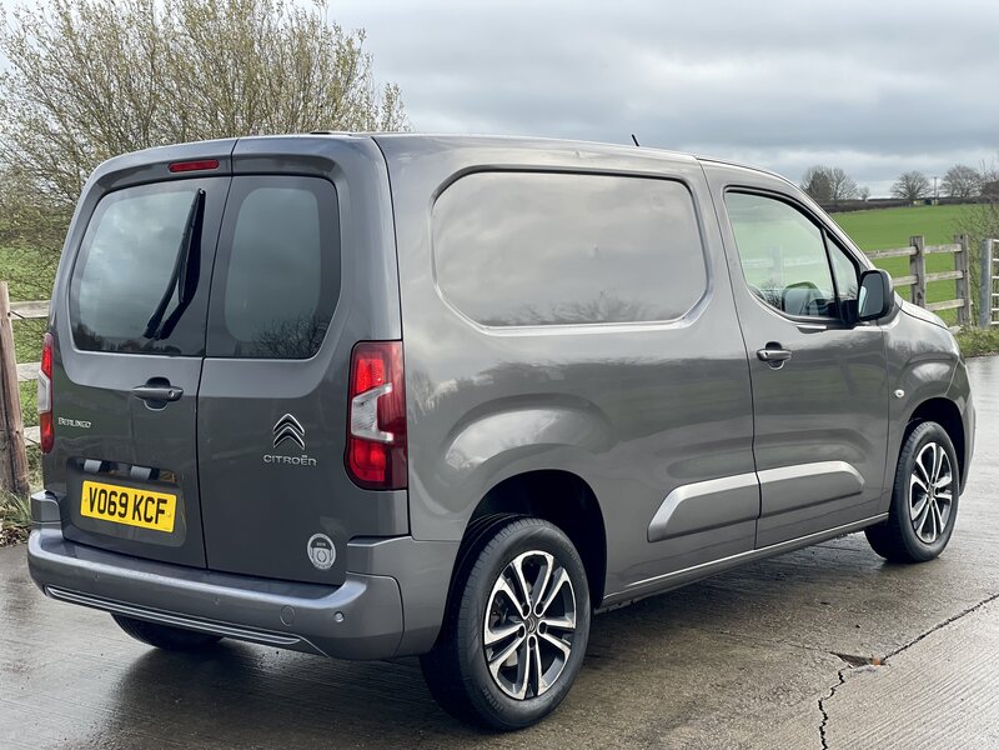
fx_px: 1501
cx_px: 500
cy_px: 375
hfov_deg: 36.8
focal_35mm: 52
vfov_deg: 28.0
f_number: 2
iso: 25
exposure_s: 1/133
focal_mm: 6
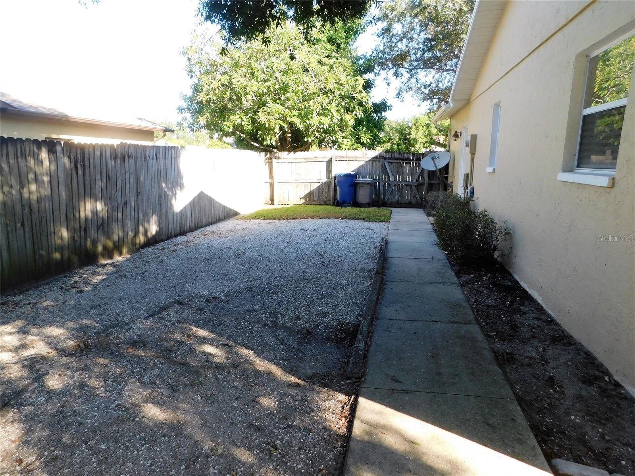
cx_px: 318
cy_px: 238
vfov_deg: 58.9
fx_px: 422
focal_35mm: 23
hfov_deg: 73.9
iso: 125
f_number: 3
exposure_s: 1/200
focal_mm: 4
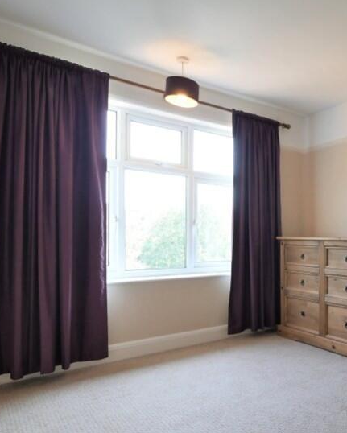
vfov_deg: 65.8
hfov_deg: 46.0
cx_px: 349
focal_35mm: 26
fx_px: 333
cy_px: 243
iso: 320
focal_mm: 7
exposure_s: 1/60
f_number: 4
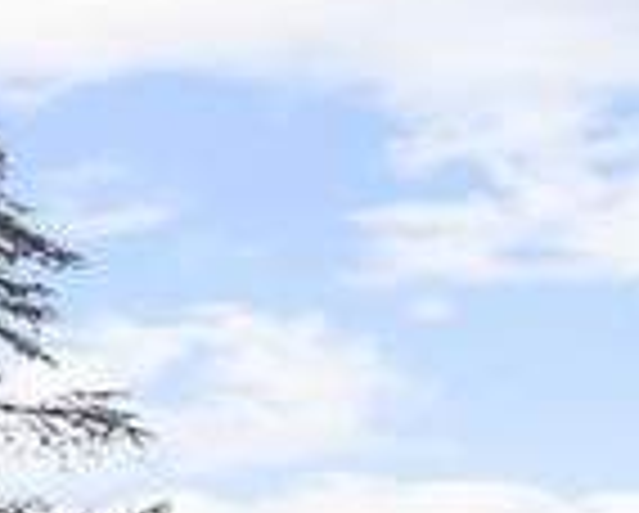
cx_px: 1548
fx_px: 2637
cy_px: 1314
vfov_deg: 9.6
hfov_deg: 11.4
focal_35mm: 139
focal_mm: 16.5
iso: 320
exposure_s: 1/200
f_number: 9
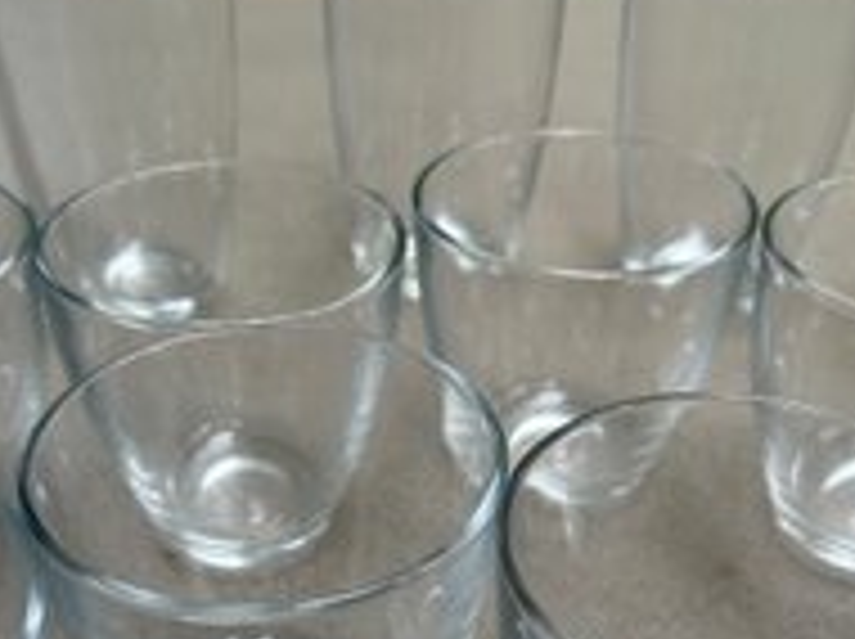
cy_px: 439
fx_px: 1159
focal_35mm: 47
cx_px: 403
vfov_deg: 30.5
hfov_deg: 40.5
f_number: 1.5
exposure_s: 1/167
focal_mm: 5.7
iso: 40
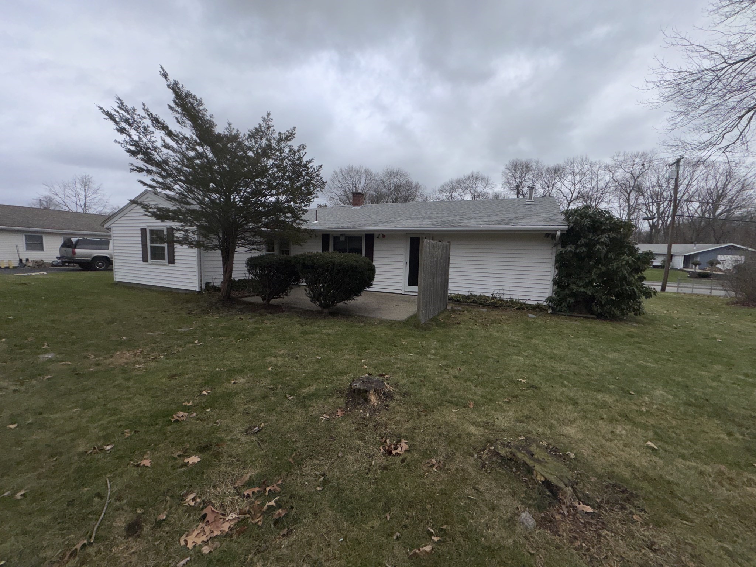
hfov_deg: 102.1
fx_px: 306
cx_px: 378
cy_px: 284
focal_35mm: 14
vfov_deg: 85.7
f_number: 2.2
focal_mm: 2.22
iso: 32
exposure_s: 1/749
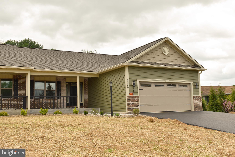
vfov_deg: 34.2
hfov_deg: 49.6
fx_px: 255
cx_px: 118
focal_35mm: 39
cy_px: 78
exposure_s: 1/200
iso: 100
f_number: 9
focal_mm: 26
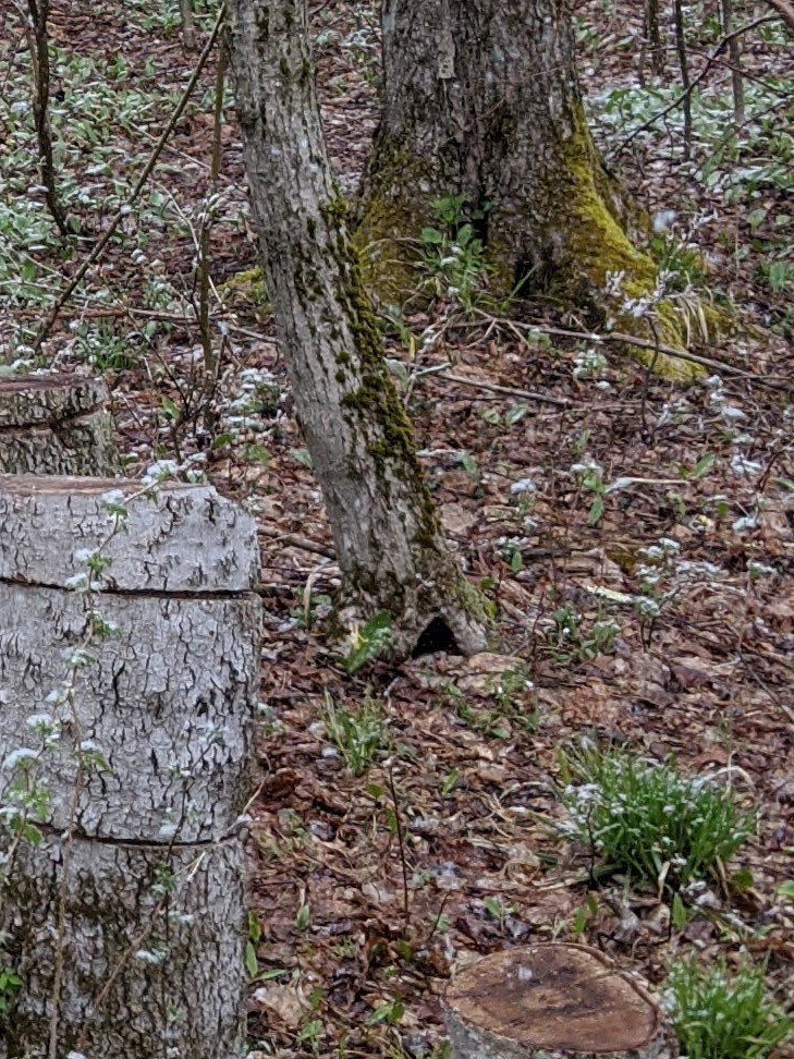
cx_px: -492
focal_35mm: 112
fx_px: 3425
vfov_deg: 17.1
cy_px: -39
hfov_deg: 12.4
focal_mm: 4.44
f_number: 1.8
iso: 40
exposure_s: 1/572
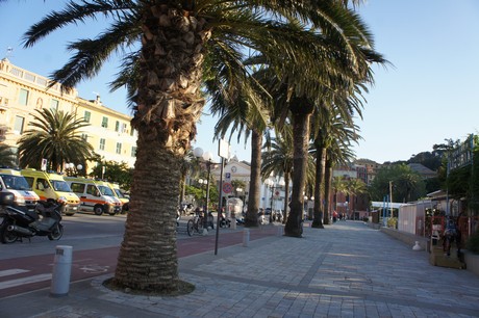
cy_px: 159
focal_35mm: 27
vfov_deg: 47.9
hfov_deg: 67.4
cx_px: 240
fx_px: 359
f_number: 7.1
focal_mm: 18
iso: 400
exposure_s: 1/250
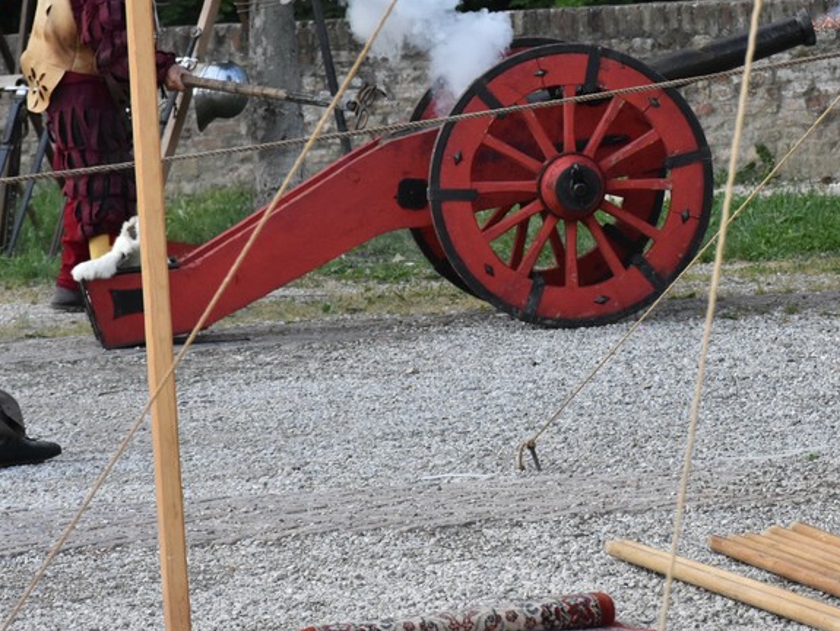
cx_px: 649
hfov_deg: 8.6
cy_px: 139
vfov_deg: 6.4
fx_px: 5609
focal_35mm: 231
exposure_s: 1/1250
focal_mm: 90
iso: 2000
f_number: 8
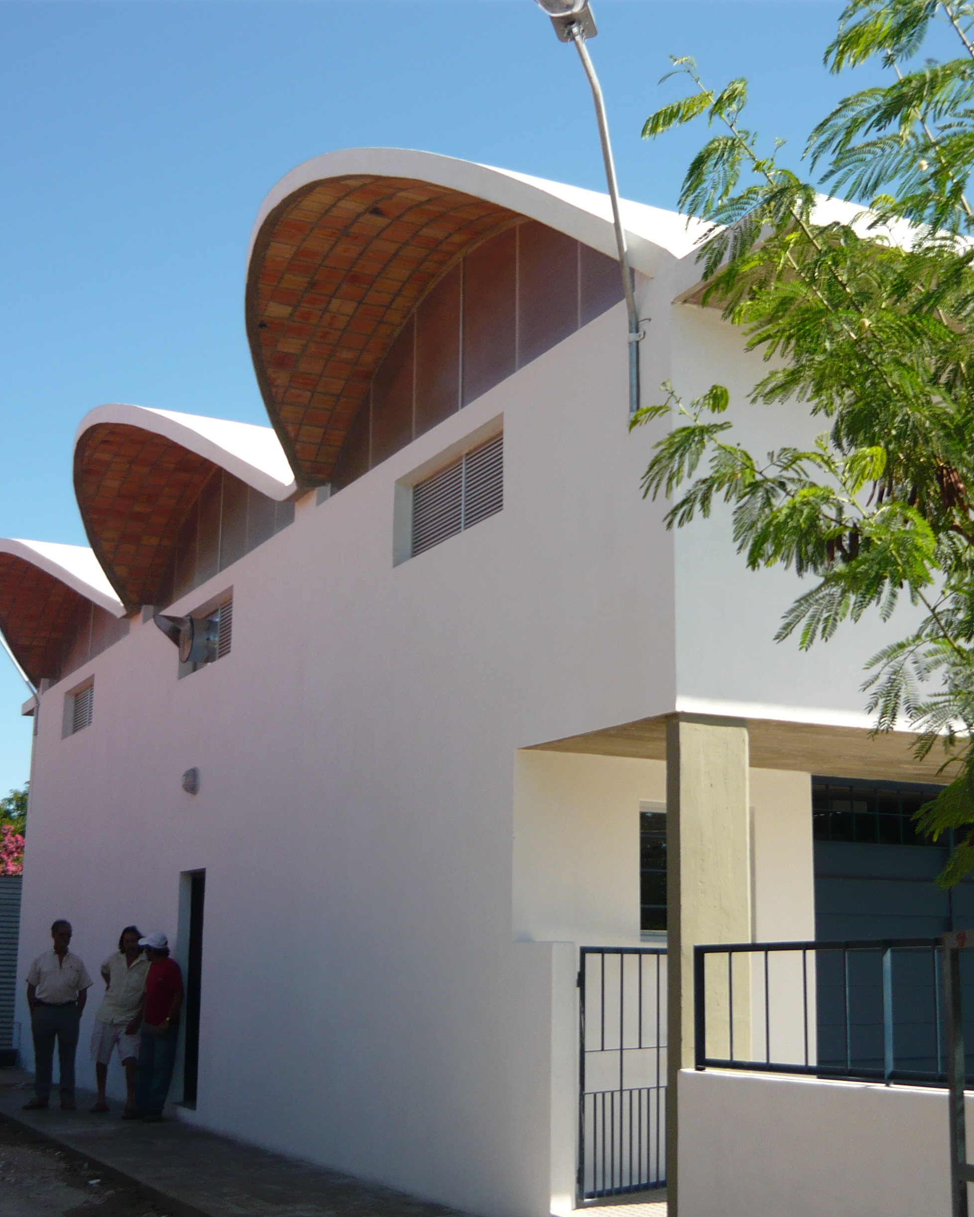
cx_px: 466
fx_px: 1549
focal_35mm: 43
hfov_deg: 34.9
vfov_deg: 42.9
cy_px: 609
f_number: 8
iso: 100
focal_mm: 5.5
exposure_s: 1/125
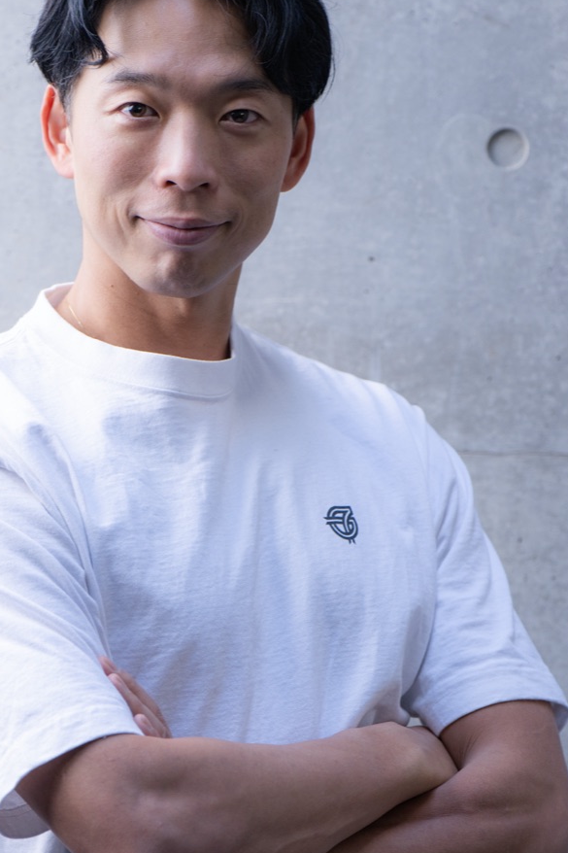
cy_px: 471
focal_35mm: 246
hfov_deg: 5.6
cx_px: 152
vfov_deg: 8.4
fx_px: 5824
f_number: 3.5
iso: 320
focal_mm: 135
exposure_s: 1/60
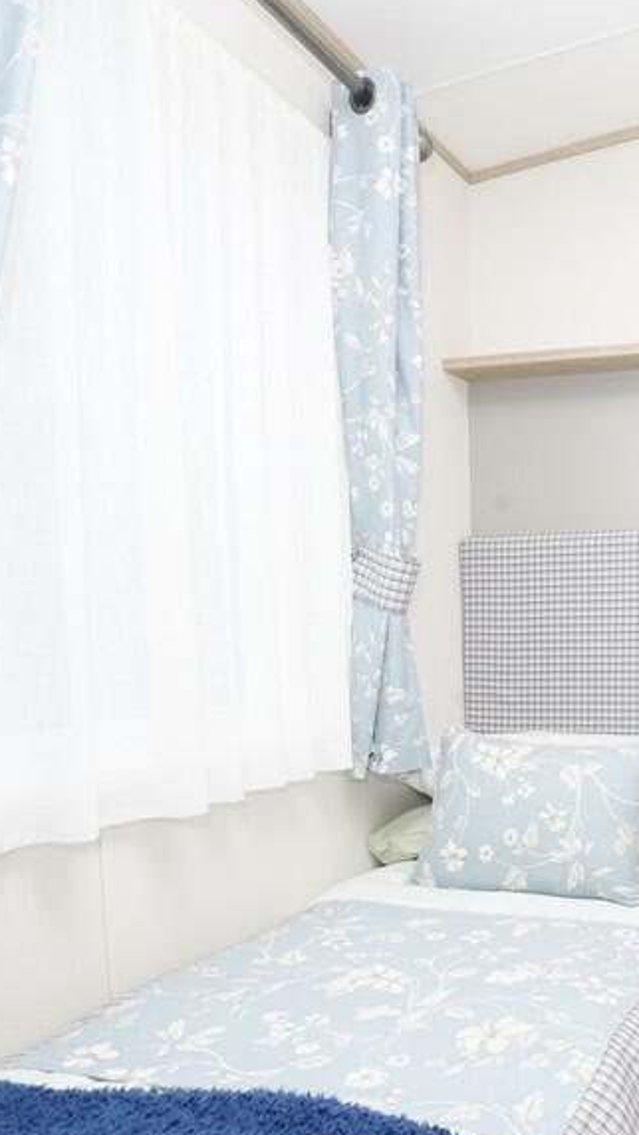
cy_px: 668
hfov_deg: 34.2
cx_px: 687
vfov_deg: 63.8
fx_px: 903
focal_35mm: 30
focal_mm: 16
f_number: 10
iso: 1600
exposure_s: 1/60
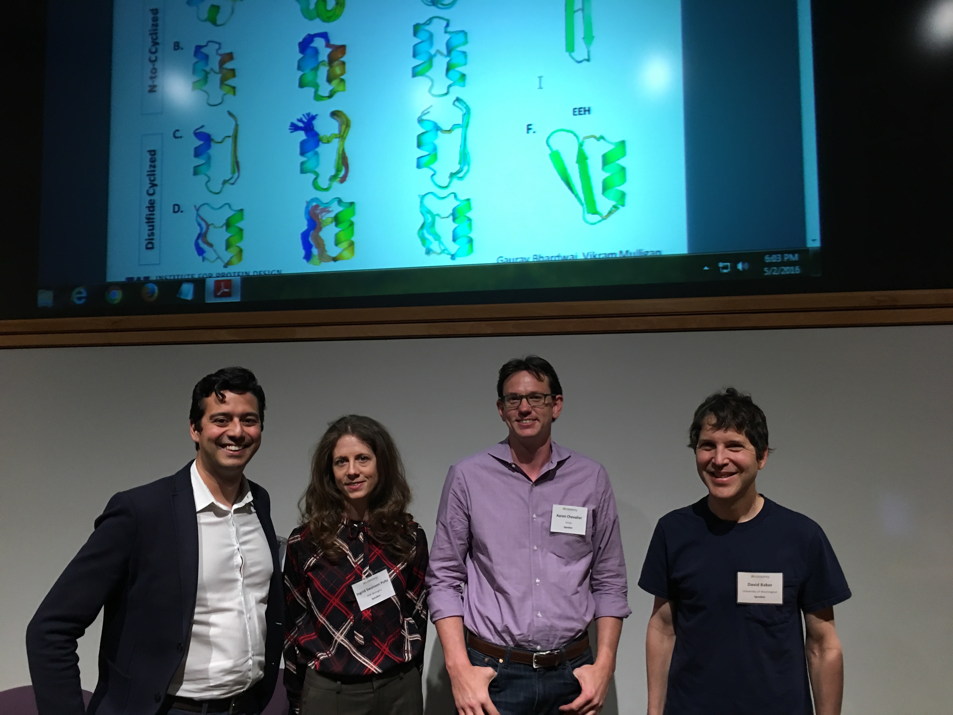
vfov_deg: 48.2
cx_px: 476
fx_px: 798
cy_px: 358
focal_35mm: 29
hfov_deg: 61.7
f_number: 2.2
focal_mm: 4.15
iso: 64
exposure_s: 1/15
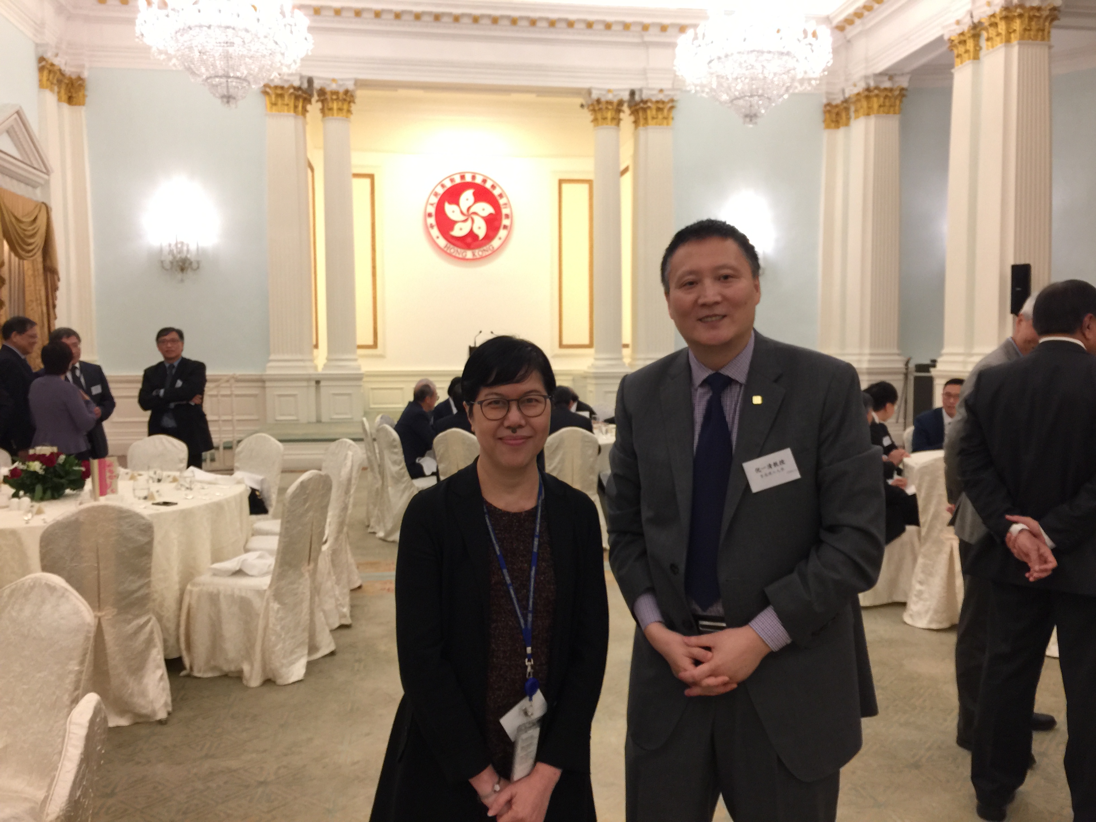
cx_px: 548
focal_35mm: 29
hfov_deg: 61.7
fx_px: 918
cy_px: 411
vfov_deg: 48.2
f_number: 2.2
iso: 64
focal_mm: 4.15
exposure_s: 1/17
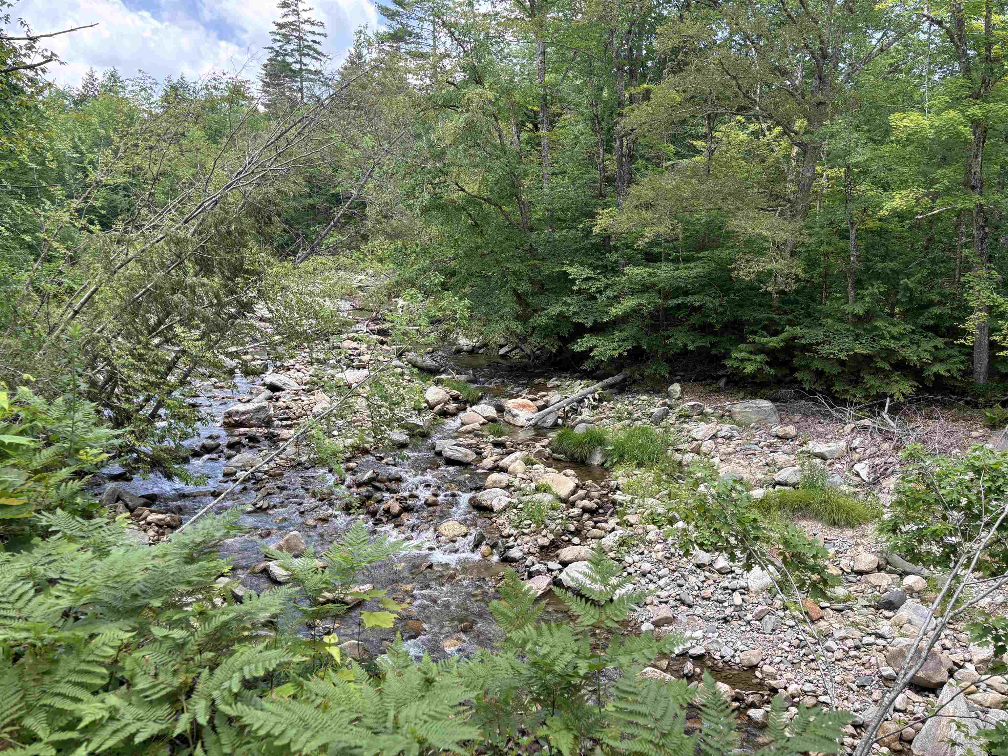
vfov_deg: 53.1
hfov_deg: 67.3
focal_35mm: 26
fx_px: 757
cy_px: 378
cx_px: 504
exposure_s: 1/477
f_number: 1.6
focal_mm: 5.96
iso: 50
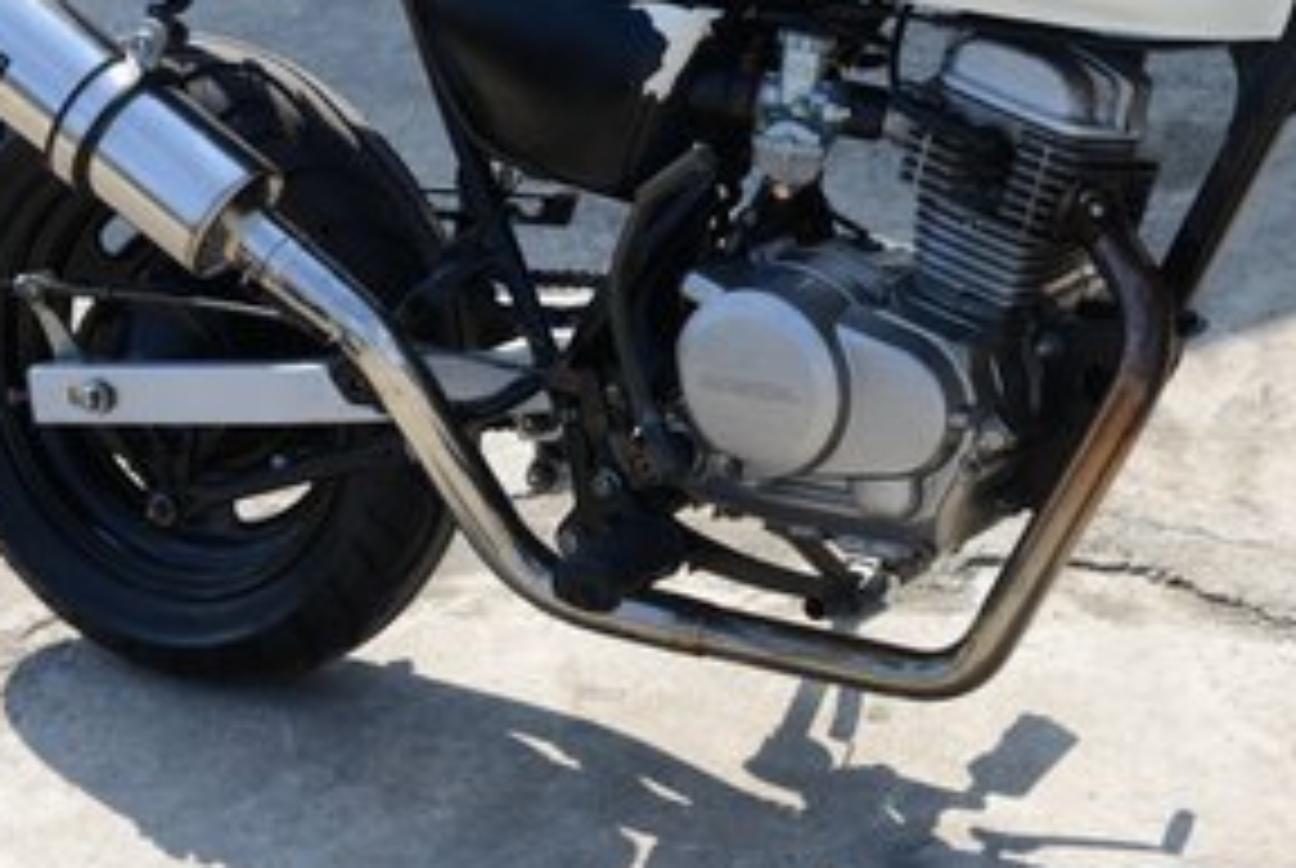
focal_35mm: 104
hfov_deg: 19.4
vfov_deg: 13.1
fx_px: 3750
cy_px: 169
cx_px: 1071
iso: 100
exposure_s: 1/200
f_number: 7.1
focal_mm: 50
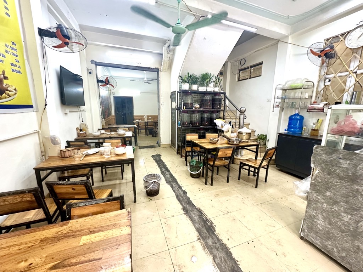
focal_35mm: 14
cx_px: 182
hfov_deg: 102.1
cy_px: 136
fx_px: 147
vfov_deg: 85.7
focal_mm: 2.22
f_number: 2.2
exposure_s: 1/99
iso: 200
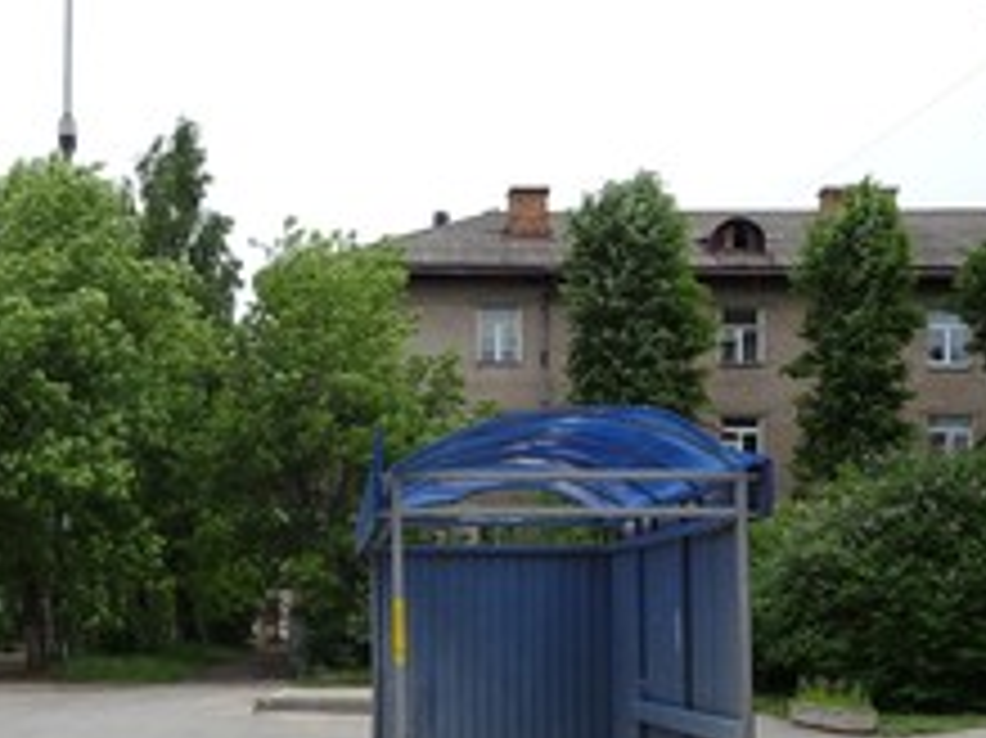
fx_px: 1594
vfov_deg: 25.7
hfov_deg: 33.8
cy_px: 567
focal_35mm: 56
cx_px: 266
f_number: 4
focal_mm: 5.79
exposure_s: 1/80
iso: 80
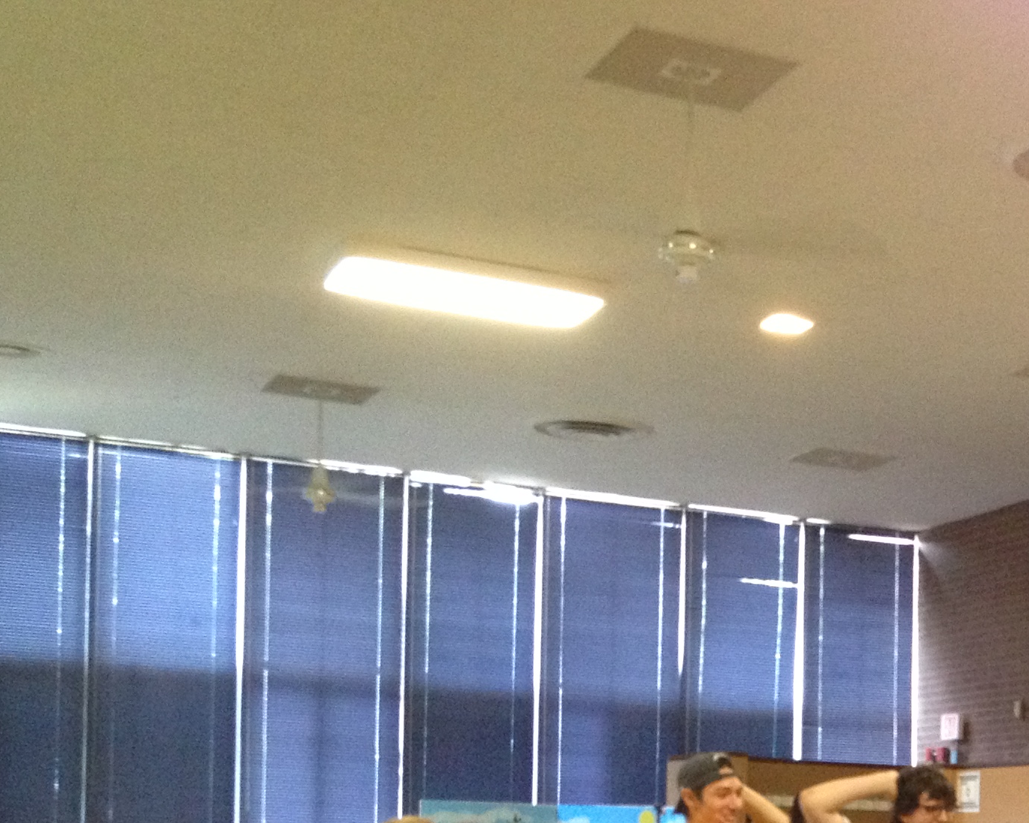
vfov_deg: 18.2
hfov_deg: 22.1
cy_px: 913
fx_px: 2466
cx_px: 1177
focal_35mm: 81
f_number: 2.4
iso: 250
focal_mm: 4.28
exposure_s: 1/20
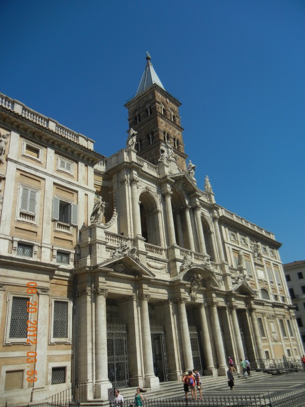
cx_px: 152
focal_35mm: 30
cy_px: 204
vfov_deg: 60.0
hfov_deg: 46.8
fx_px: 352
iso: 160
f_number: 7
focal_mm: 5.4
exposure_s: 1/675
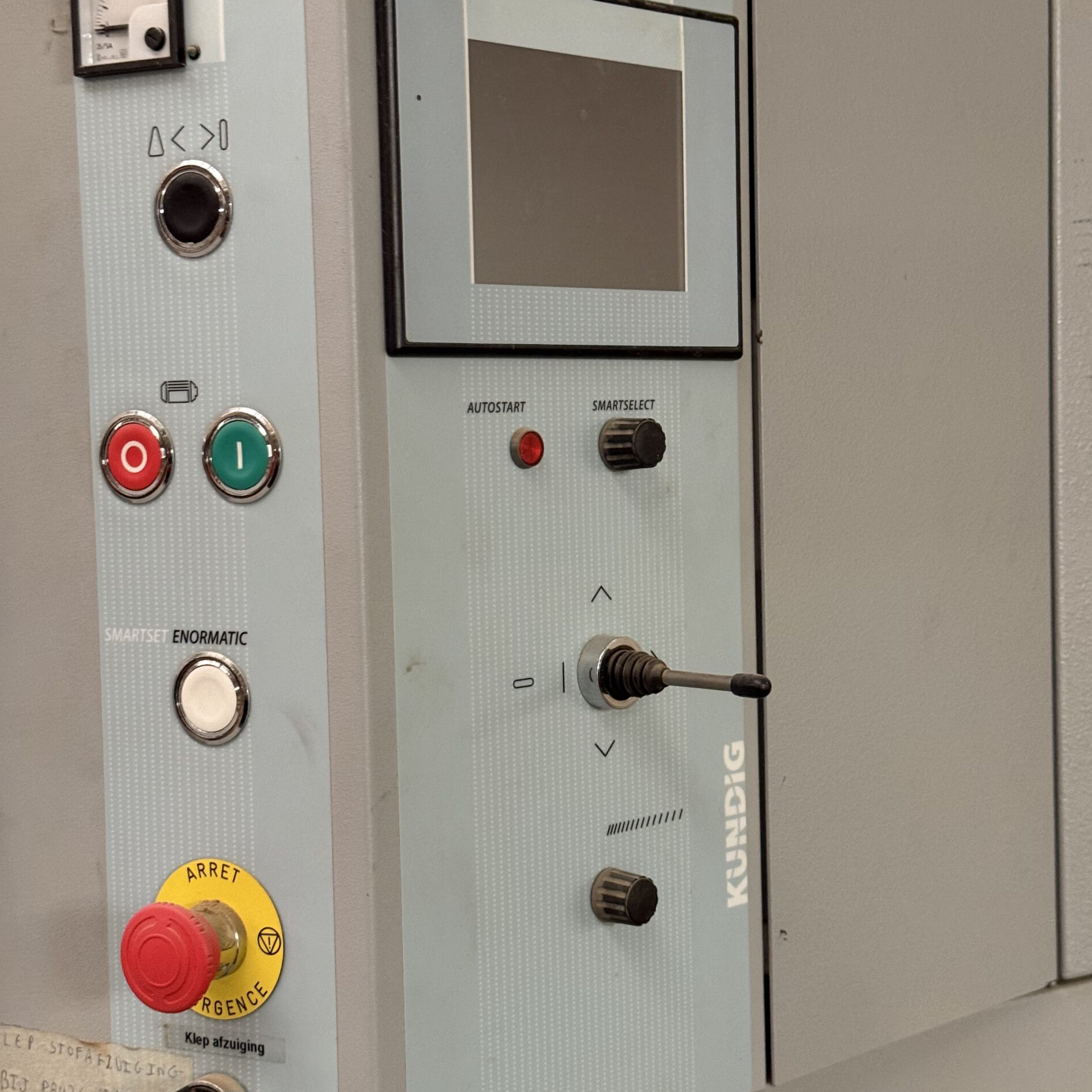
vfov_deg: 30.0
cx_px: 543
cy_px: 566
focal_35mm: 57
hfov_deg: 30.0
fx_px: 2034
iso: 250
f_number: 1.78
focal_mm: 6.76
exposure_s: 1/46
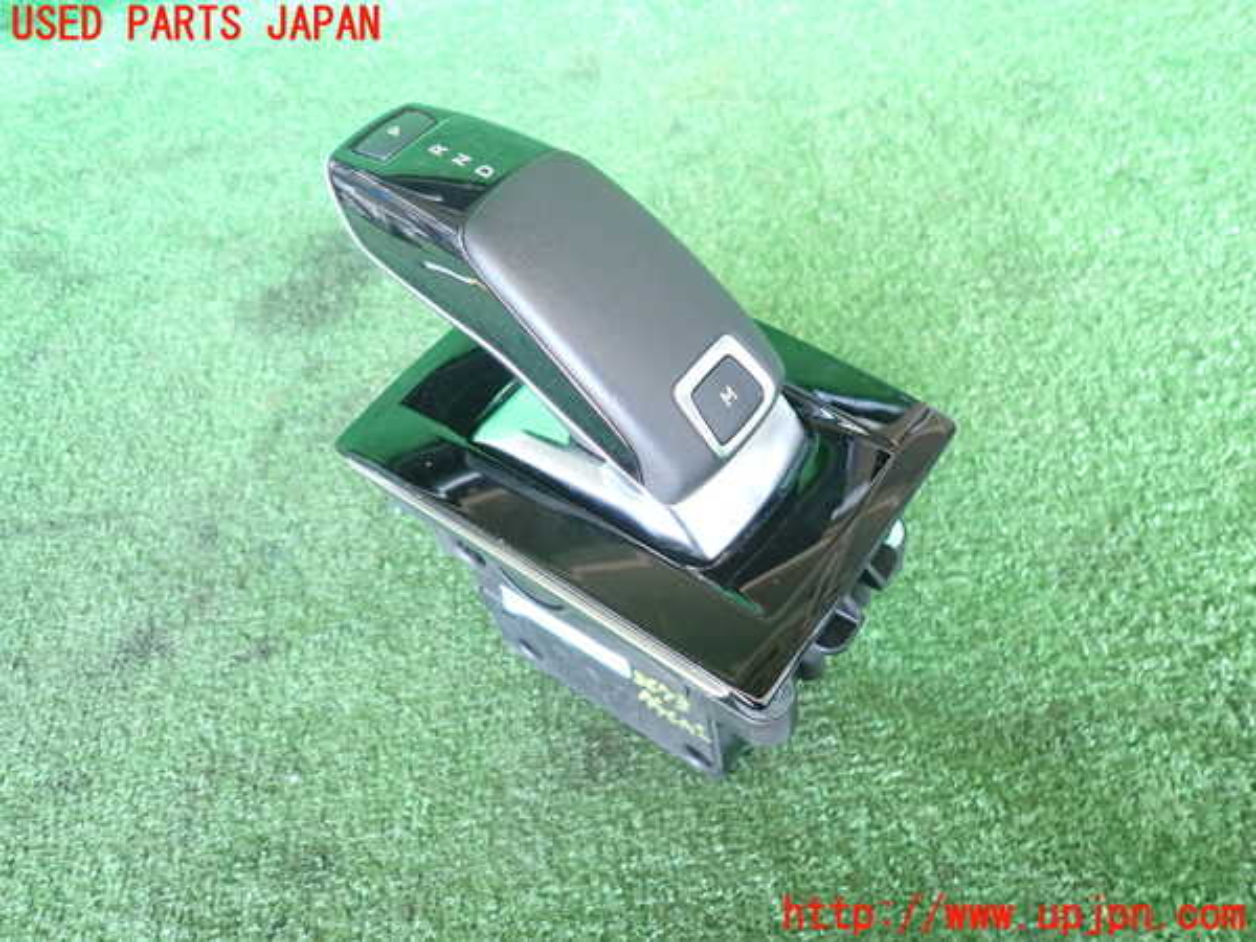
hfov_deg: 69.4
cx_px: 628
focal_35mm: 25
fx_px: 907
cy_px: 471
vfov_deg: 54.9
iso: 400
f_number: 2
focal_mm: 4.5
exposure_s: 1/30
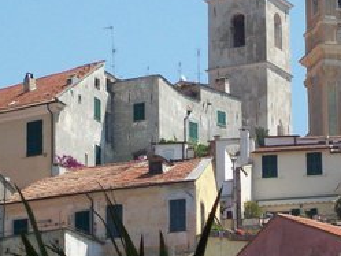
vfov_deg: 4.9
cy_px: 144
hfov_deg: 6.5
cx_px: 256
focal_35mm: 304
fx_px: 2996
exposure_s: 1/558
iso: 80
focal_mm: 18
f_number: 4.8
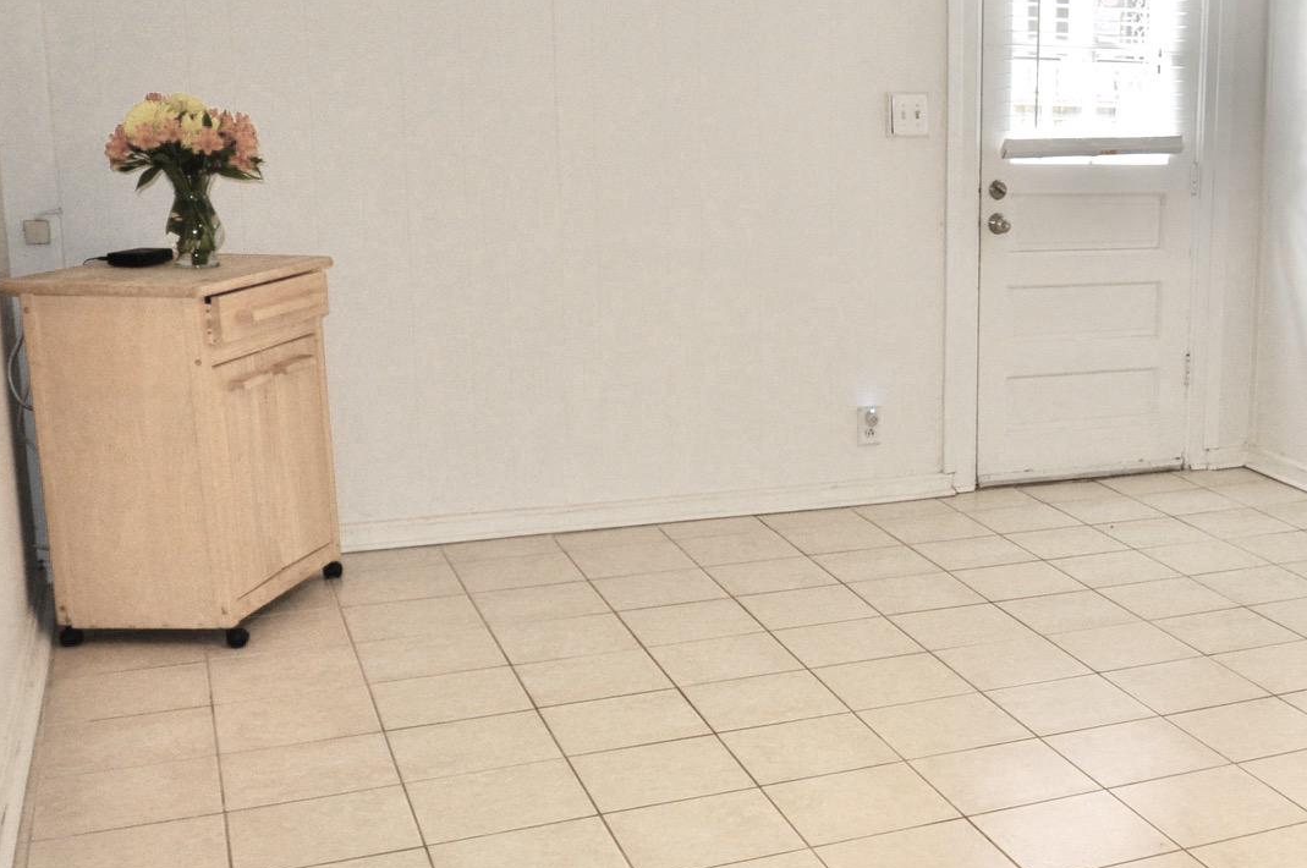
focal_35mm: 46
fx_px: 1668
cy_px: 414
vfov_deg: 29.2
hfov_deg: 39.7
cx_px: 1170
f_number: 2.8
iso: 800
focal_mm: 16
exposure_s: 1/125
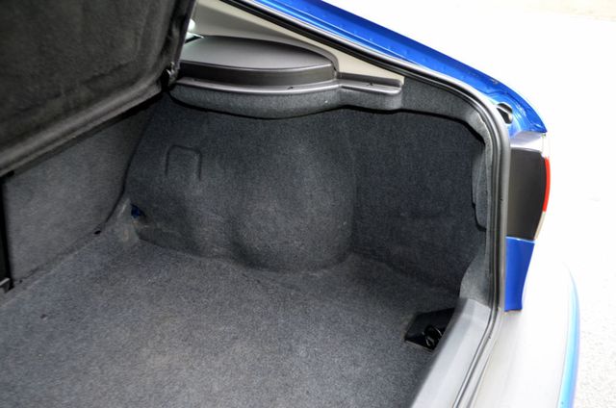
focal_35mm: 36
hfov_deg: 53.2
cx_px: 308
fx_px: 615
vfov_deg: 36.7
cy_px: 204
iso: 400
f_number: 4
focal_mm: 24
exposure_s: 1/80
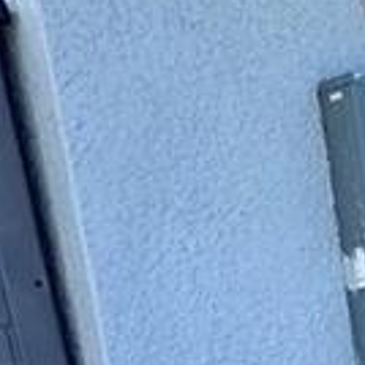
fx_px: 1324
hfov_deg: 11.7
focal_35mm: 111
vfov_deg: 13.6
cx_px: 964
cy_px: 705
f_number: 2.2
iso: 40
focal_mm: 2.22
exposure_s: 1/405
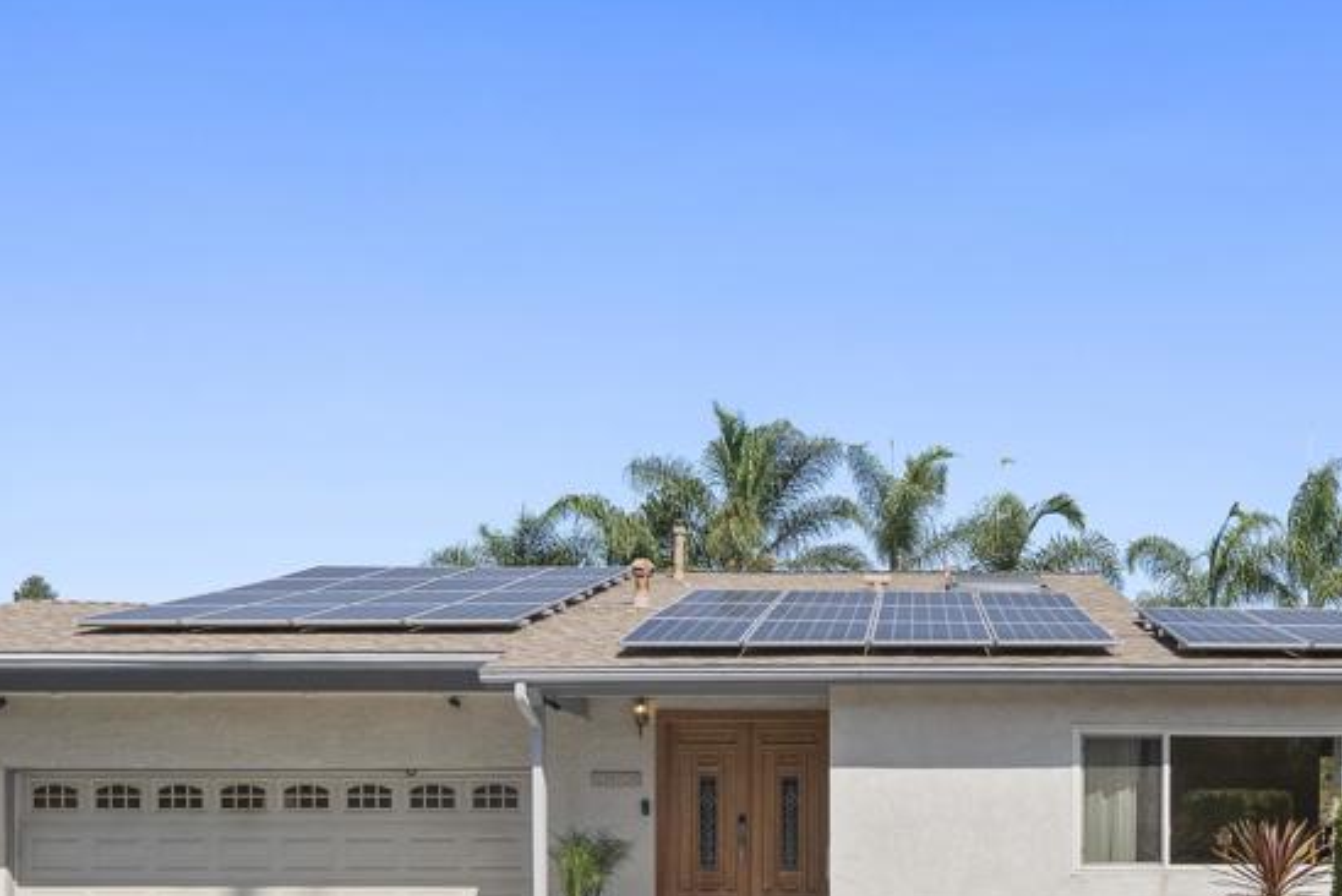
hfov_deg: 44.5
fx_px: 1604
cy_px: 651
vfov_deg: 30.8
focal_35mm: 43
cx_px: 933
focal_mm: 23
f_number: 8
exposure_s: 1/640
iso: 500
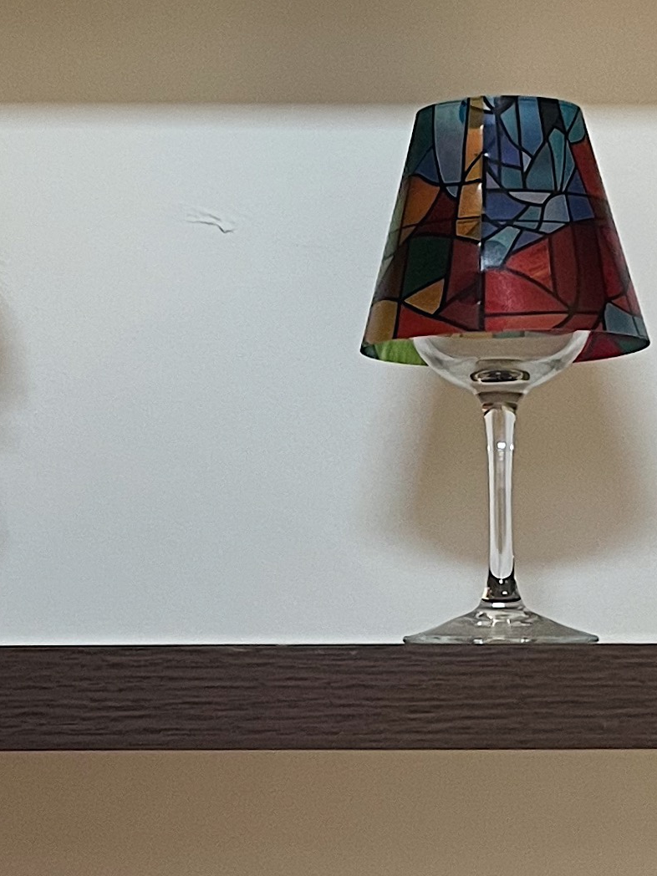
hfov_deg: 14.7
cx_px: 553
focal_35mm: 100
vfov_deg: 19.6
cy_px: 381
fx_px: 2531
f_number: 1.6
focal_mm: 5.1
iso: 200
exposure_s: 1/50
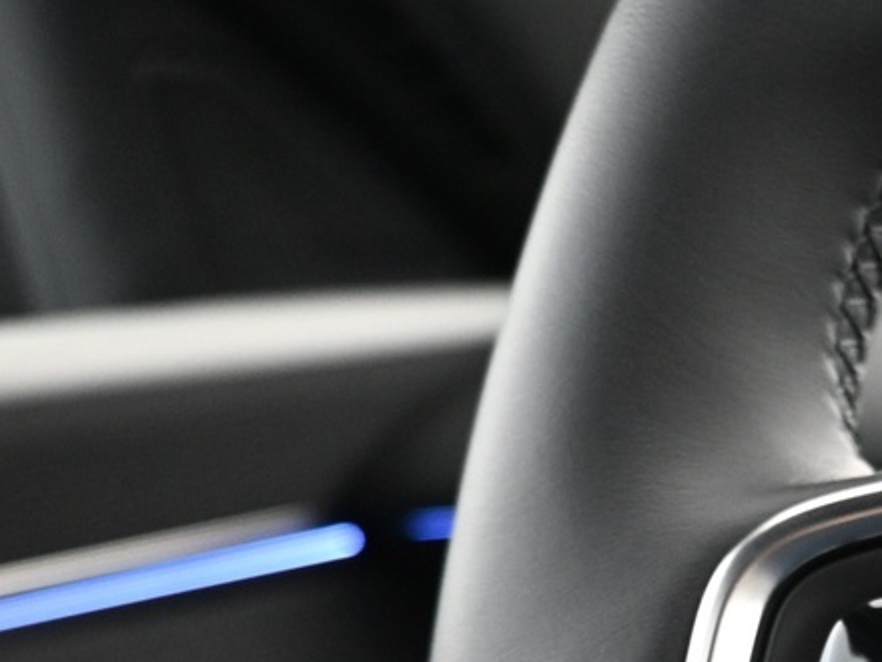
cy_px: 1001
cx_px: 1024
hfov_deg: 21.6
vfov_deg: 15.9
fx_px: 2166
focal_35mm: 85
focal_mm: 16
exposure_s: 1/15
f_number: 3.5
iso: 1600
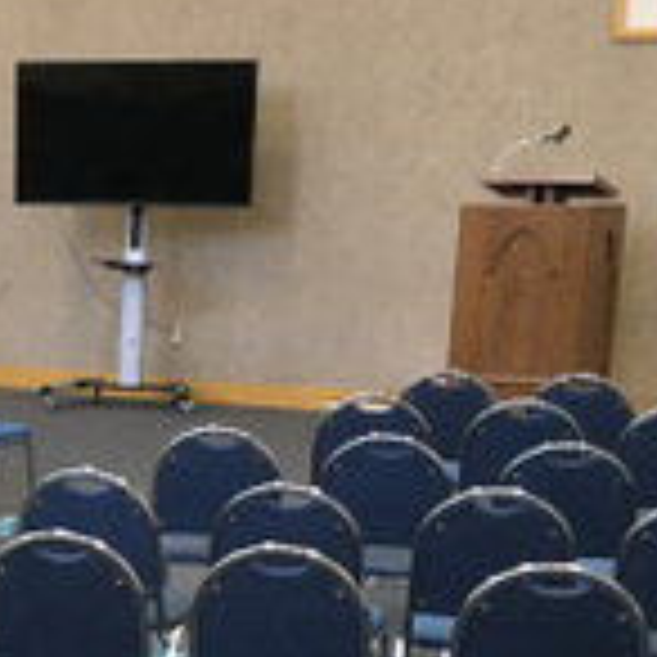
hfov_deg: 15.9
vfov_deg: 16.2
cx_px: -148
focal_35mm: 105
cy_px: 702
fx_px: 2255
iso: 80
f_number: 2.2
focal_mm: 4.15
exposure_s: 1/30
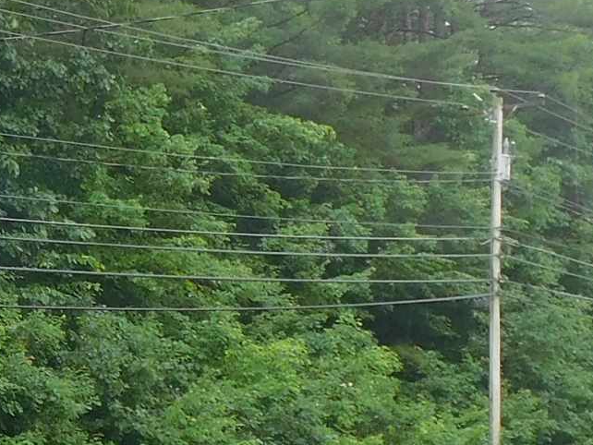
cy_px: 327
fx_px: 1885
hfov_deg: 17.3
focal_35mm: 110
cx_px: -58
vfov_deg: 13.4
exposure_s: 1/100
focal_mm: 4
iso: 125
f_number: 3
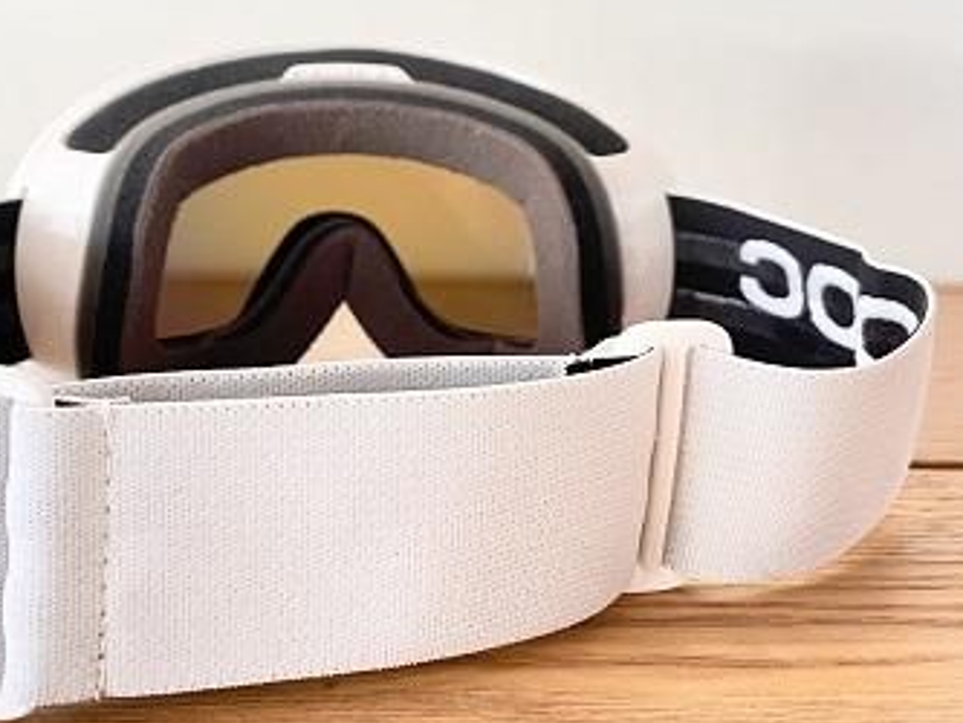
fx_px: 1391
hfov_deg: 37.9
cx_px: 353
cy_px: 200
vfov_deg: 28.8
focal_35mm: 50
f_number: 1.6
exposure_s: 1/60
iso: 160
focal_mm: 4.2
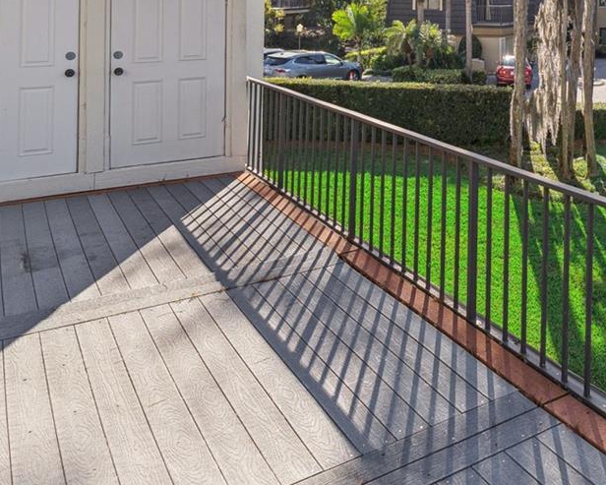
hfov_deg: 42.1
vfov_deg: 34.3
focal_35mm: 39
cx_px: 568
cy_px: -13
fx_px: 702
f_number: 3.5
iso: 100
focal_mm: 10.7
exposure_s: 1/1000
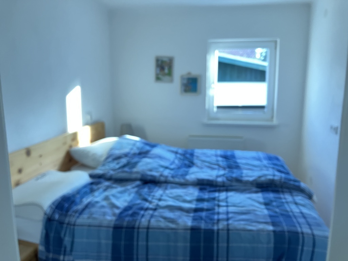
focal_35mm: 28
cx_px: 174
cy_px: 130
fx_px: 281
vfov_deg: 49.7
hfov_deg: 63.4
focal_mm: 3.99
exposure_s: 1/50
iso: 320
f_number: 1.8
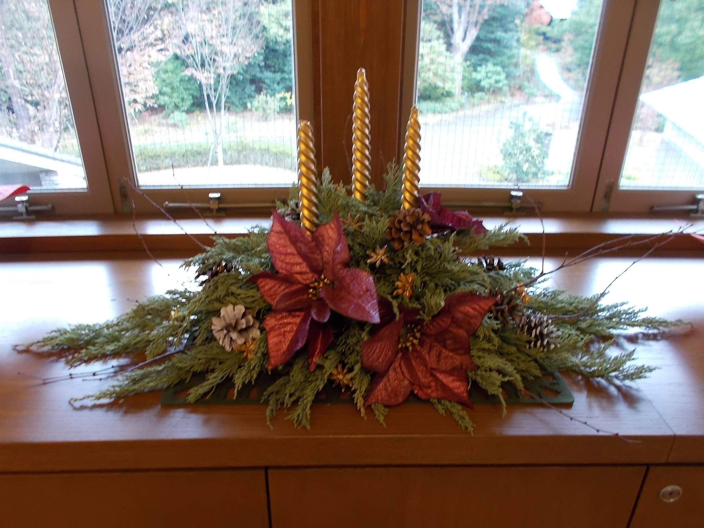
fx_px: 549
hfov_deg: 65.3
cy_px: 260
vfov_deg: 51.4
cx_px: 346
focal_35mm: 27
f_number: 3.2
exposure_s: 1/8
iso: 200
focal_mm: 4.6
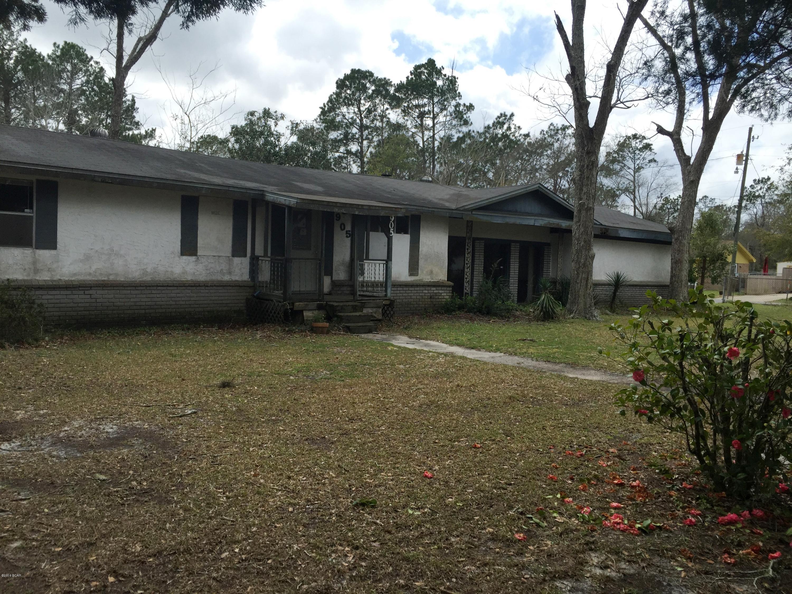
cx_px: 396
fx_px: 664
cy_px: 297
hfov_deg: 61.7
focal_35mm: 29
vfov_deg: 48.2
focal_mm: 4.15
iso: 32
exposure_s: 1/1721
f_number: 2.2
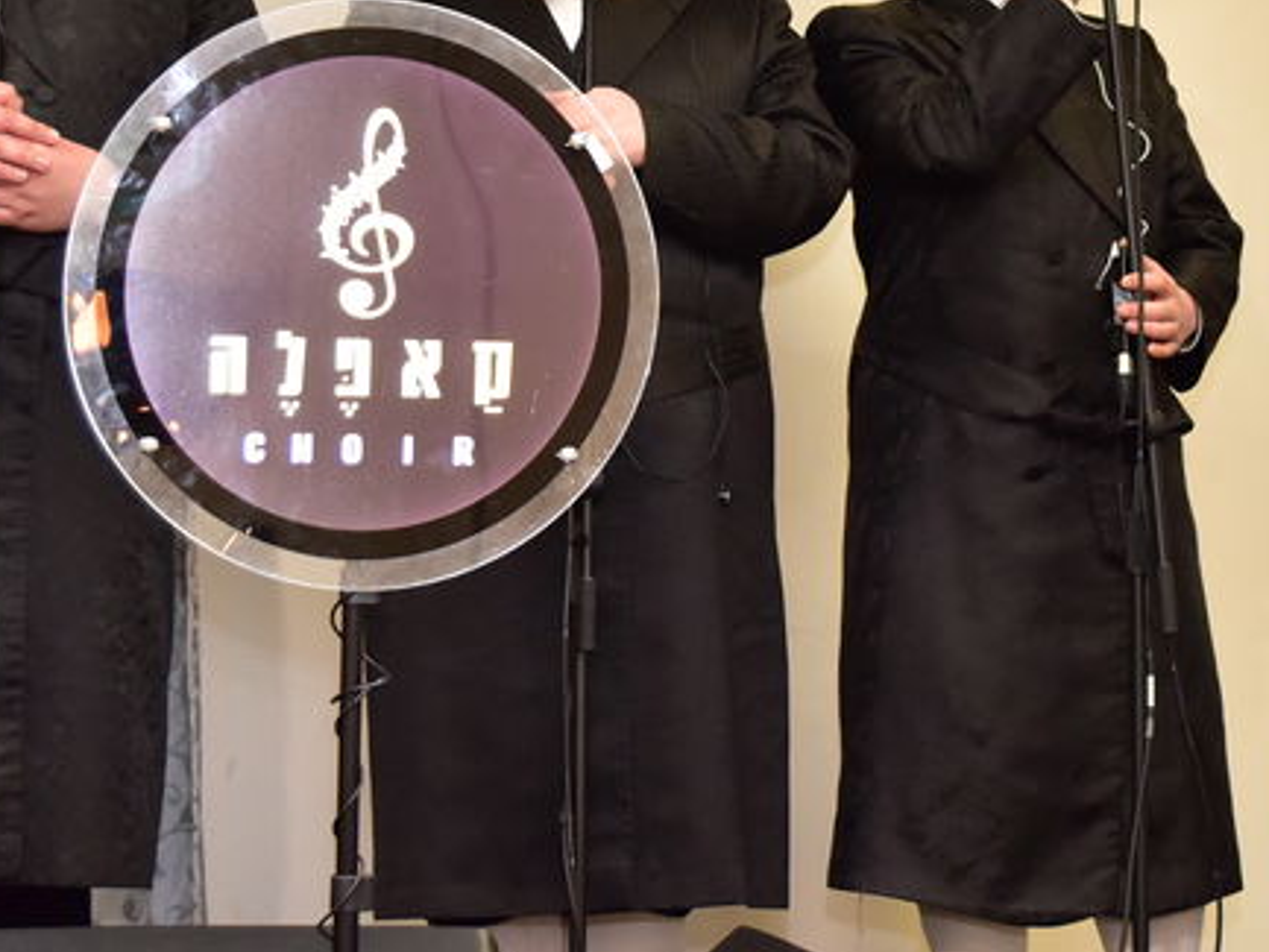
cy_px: 22
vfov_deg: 12.4
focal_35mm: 118
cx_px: 932
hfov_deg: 16.6
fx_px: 4327
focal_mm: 38
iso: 1600
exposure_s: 1/250
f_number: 3.5
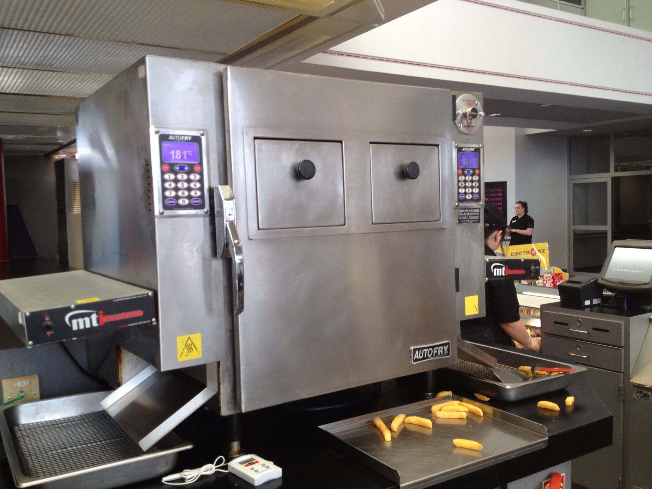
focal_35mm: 35
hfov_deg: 52.6
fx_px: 659
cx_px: 326
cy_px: 244
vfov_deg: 40.7
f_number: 2.4
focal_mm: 4.28
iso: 64
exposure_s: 1/60
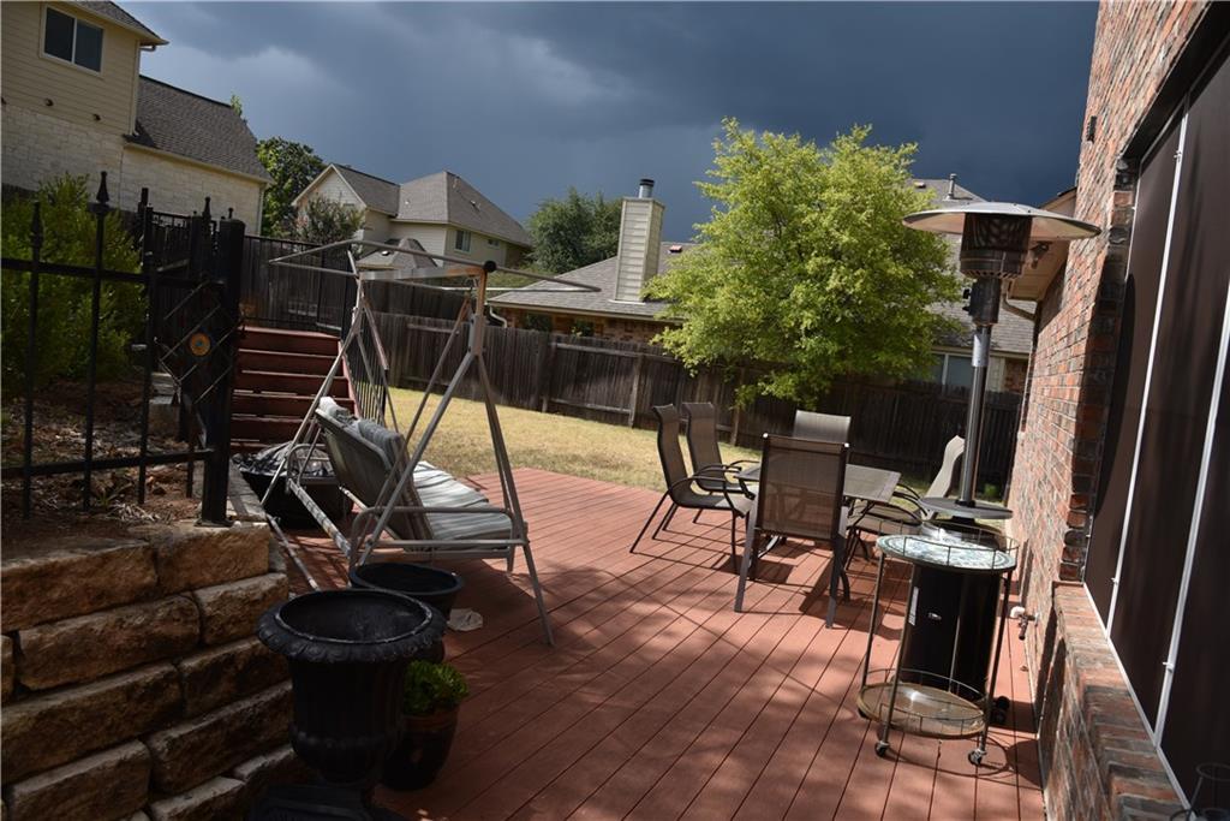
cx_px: 615
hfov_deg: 73.7
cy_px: 410
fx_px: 820
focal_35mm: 24
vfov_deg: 53.1
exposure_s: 1/250
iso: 100
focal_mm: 24
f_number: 8
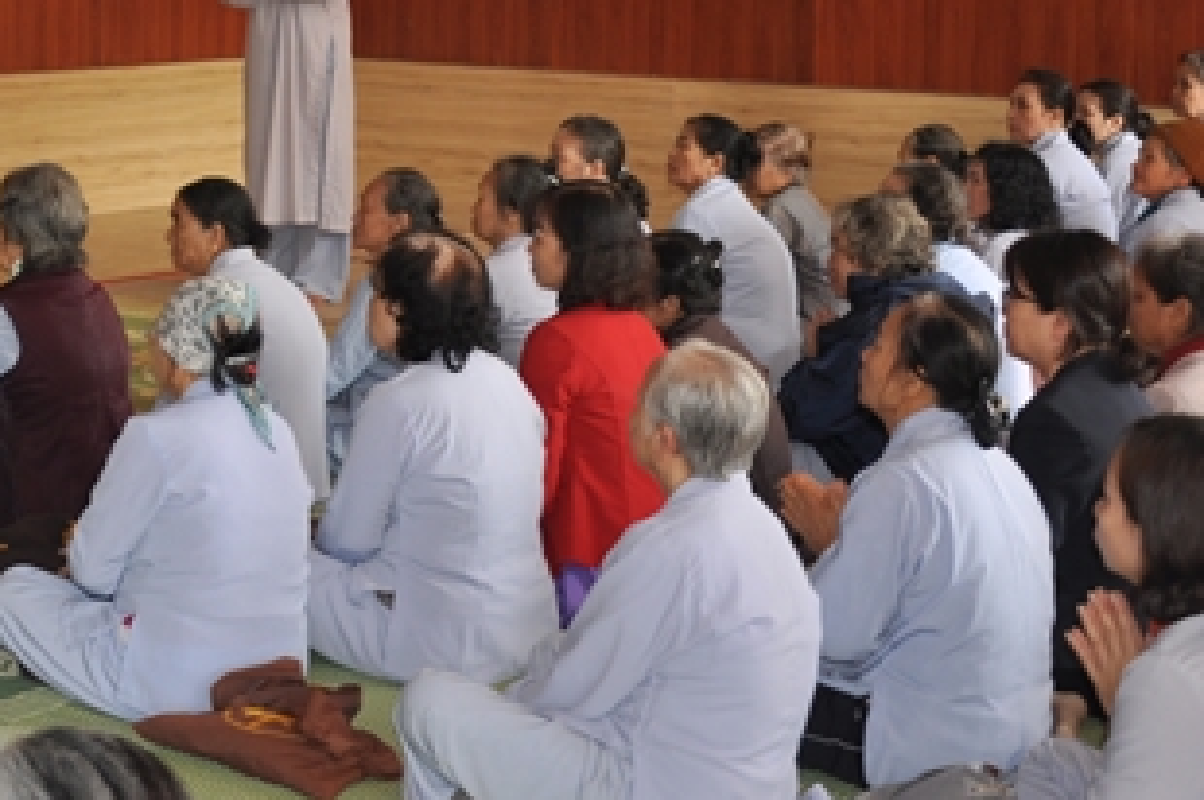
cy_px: 23
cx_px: 12
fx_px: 2940
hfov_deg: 22.3
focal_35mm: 88
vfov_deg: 15.3
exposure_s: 1/60
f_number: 4
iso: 200
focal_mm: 28
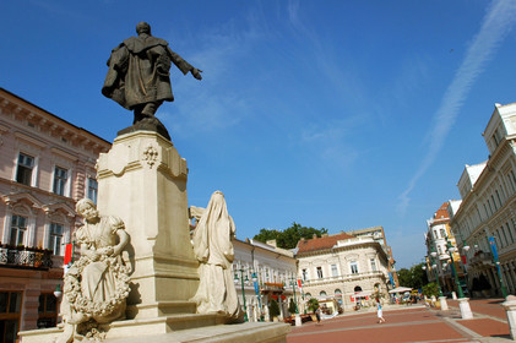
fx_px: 365
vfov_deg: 50.3
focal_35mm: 26
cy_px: 172
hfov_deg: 70.5
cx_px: 258
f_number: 10
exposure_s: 1/400
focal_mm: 17
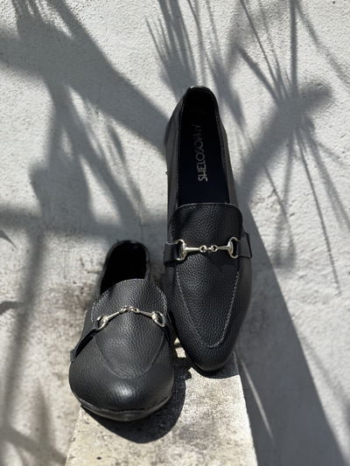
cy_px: 233
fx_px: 701
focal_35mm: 52
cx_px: 175
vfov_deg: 36.8
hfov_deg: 28.0
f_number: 1.6
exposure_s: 1/2024
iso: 32
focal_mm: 5.96
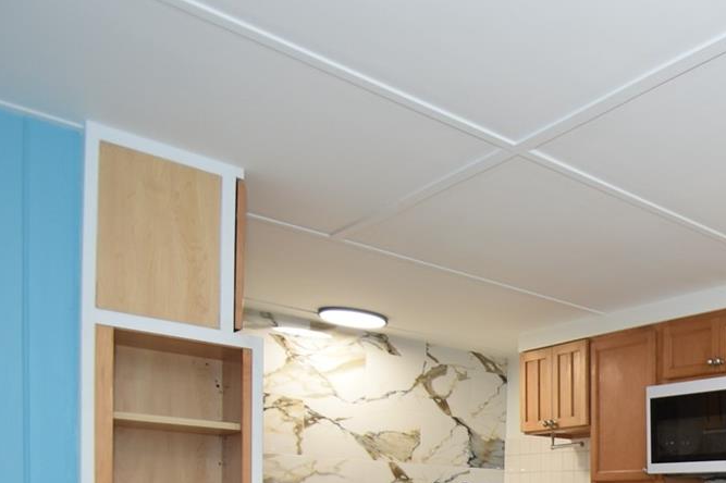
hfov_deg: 41.3
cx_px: 815
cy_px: 544
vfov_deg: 32.1
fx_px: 726
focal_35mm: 36
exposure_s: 1/60
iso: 280
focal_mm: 10
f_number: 4
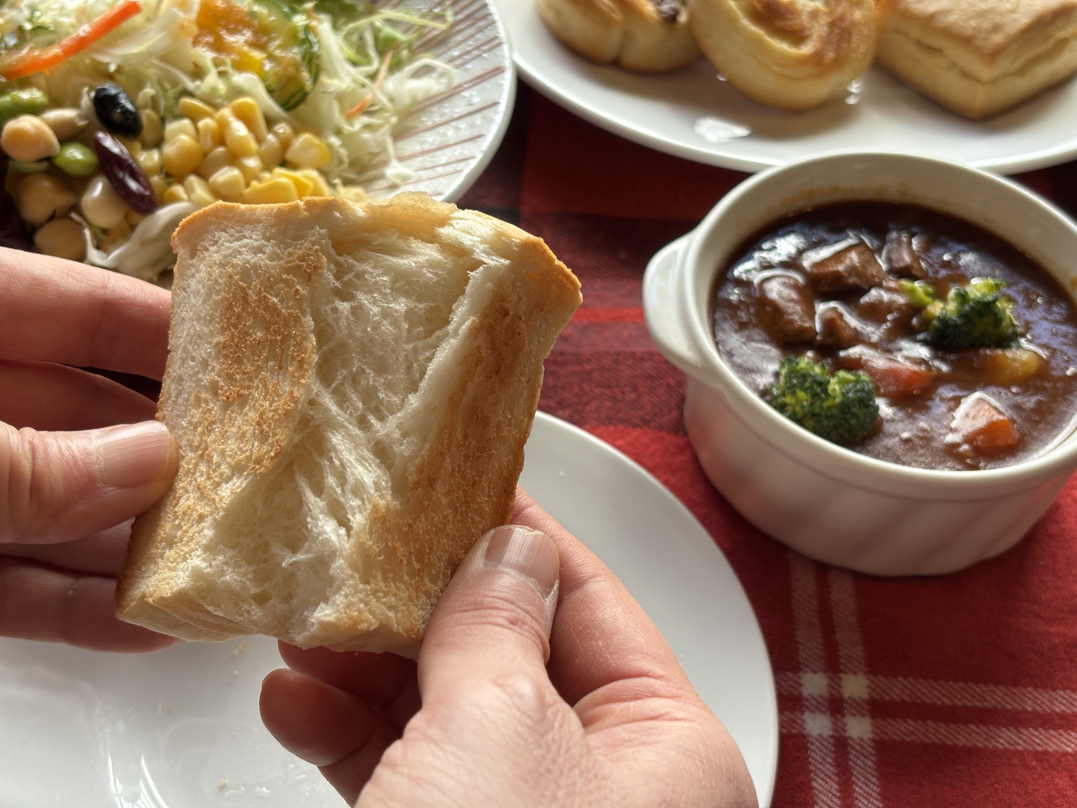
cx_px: 538
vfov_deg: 28.0
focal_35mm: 52
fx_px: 1618
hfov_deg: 36.8
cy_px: 404
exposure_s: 1/121
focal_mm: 5.96
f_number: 1.6
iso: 40
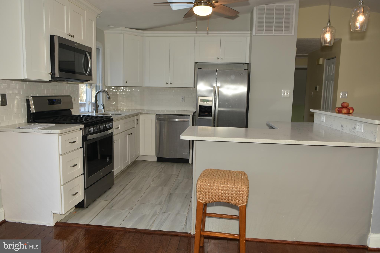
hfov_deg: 70.4
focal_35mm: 26
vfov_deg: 50.4
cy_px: 126
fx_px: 269
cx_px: 190
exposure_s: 1/60
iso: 125
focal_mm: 17
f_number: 4.5
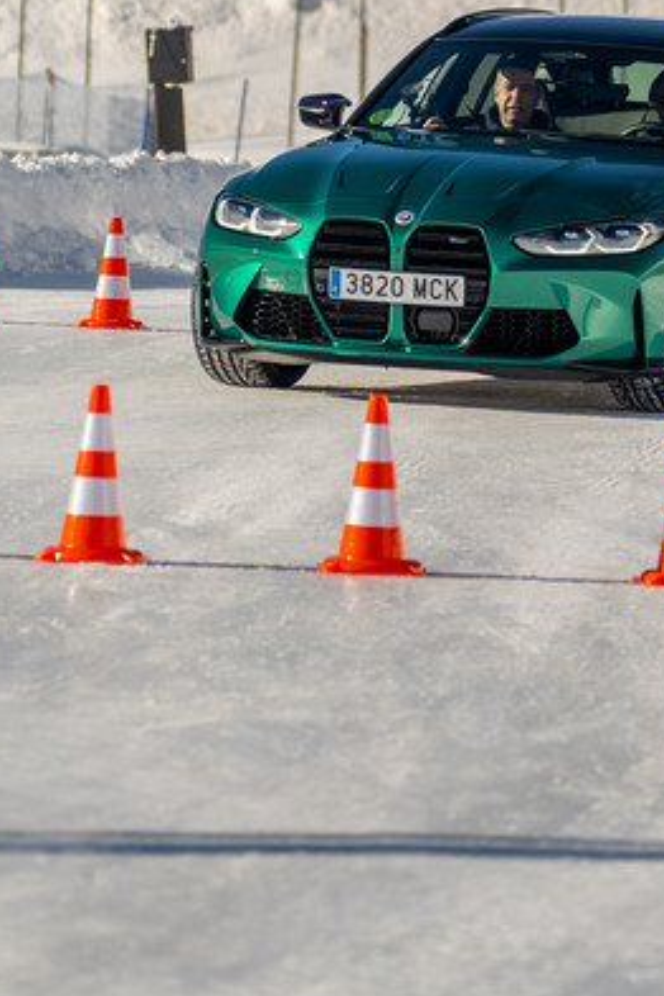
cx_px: 361
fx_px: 11425
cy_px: 10
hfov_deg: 3.3
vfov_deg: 5.0
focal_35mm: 413
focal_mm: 203
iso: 160
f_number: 5.6
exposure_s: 1/1000
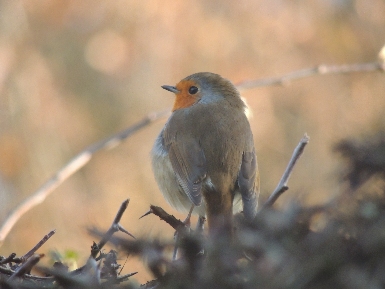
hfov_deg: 2.0
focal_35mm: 1000
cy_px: 144
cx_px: 192
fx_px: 11122
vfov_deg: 1.5
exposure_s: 1/250
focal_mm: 180
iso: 800
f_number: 6.6
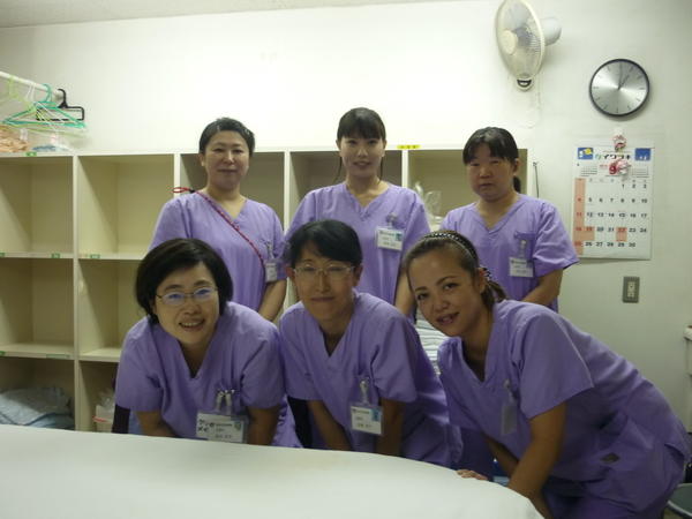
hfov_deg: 55.4
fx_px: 660
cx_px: 346
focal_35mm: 33
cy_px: 260
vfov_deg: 42.9
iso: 200
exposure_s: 1/30
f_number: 2.8
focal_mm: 5.5
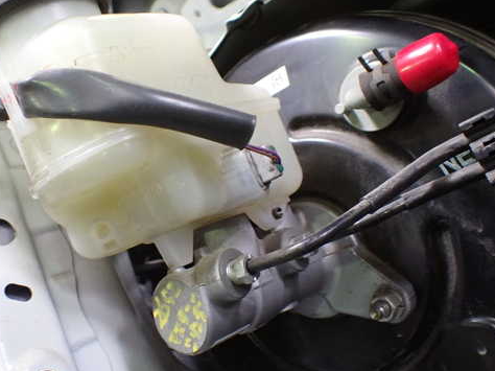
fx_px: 543
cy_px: 190
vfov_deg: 37.7
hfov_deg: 48.9
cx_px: 214
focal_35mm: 38
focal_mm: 5.4
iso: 800
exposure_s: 1/40
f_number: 2.3
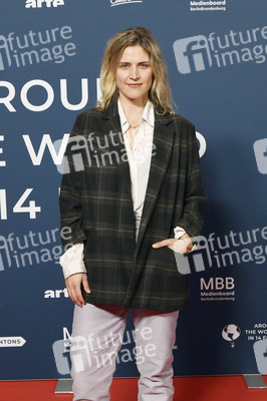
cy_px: 200
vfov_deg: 32.4
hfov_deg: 21.9
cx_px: 134
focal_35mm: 62
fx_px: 691
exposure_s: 1/200
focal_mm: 62
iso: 1600
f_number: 10
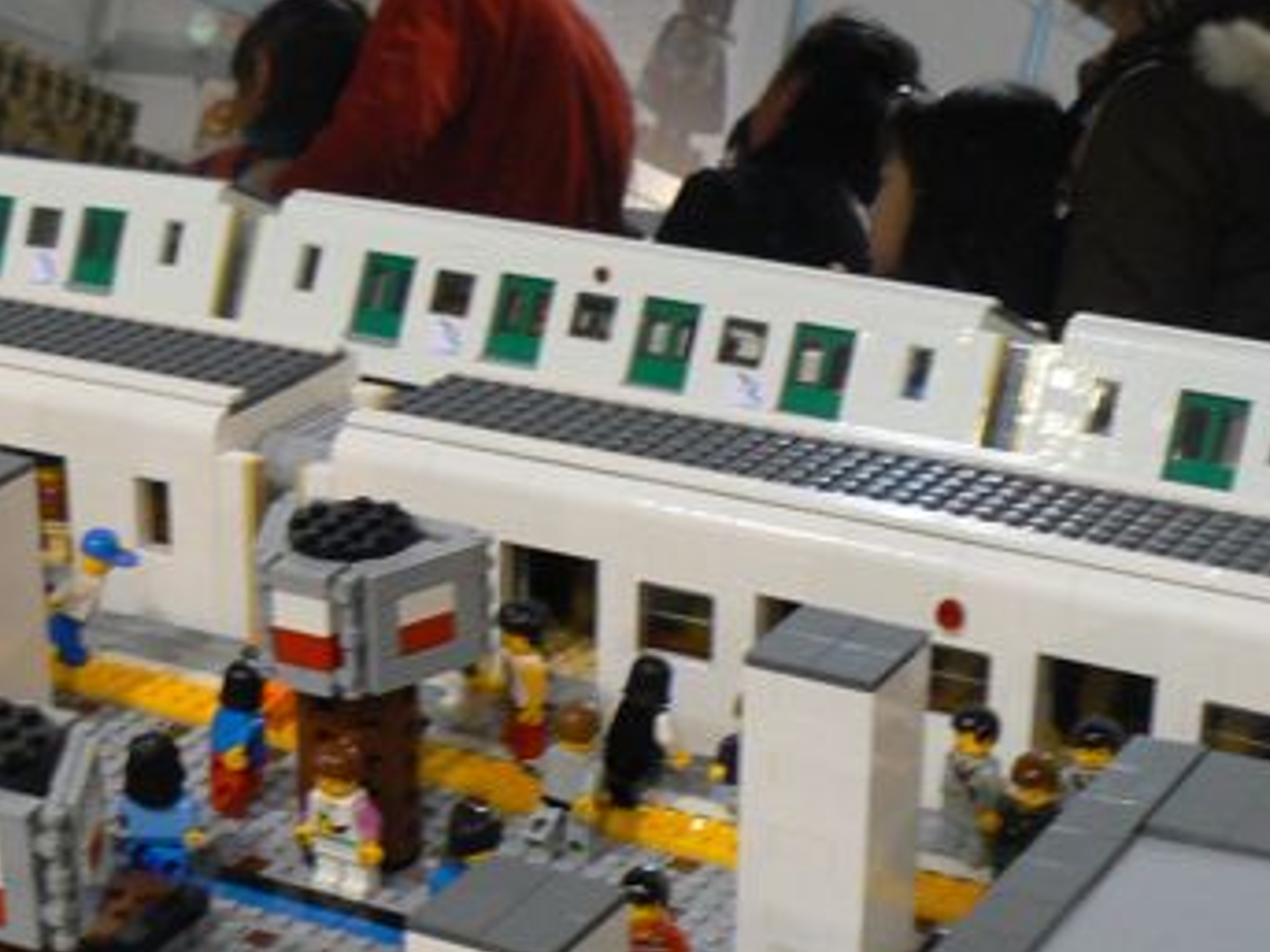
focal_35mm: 84
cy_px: 856
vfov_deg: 17.3
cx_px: 85
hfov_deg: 22.6
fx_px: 3081
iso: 125
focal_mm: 6
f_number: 2.8
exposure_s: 1/30
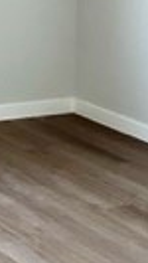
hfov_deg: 8.6
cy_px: -132
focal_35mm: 126
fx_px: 877
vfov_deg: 15.6
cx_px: -227
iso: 500
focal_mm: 6.86
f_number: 1.78
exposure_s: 1/60
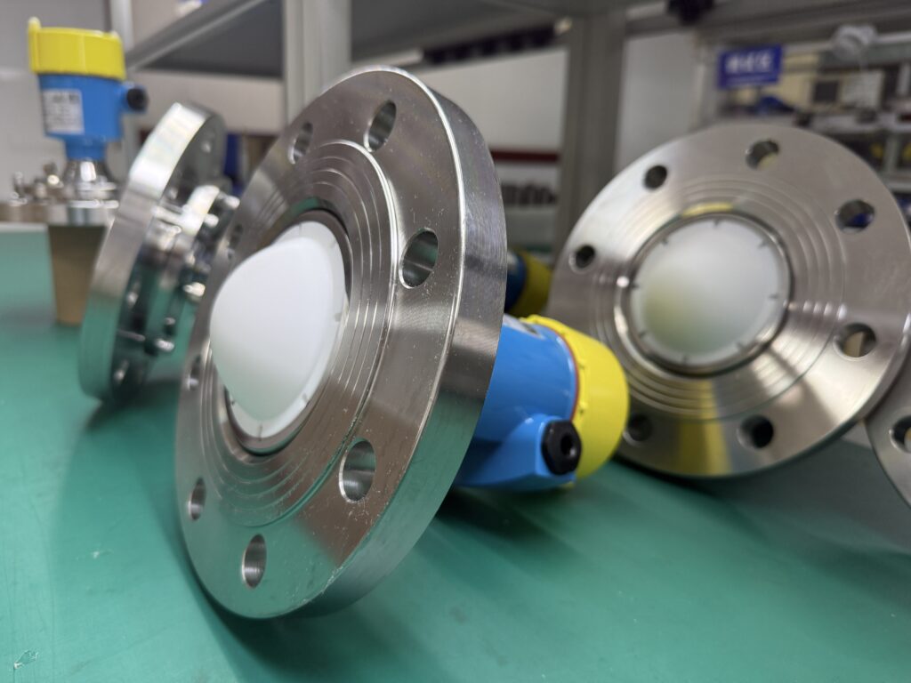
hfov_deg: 71.6
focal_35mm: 24
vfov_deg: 56.8
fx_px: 632
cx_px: 456
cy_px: 342
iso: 160
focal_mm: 6.76
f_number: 1.78
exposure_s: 1/100
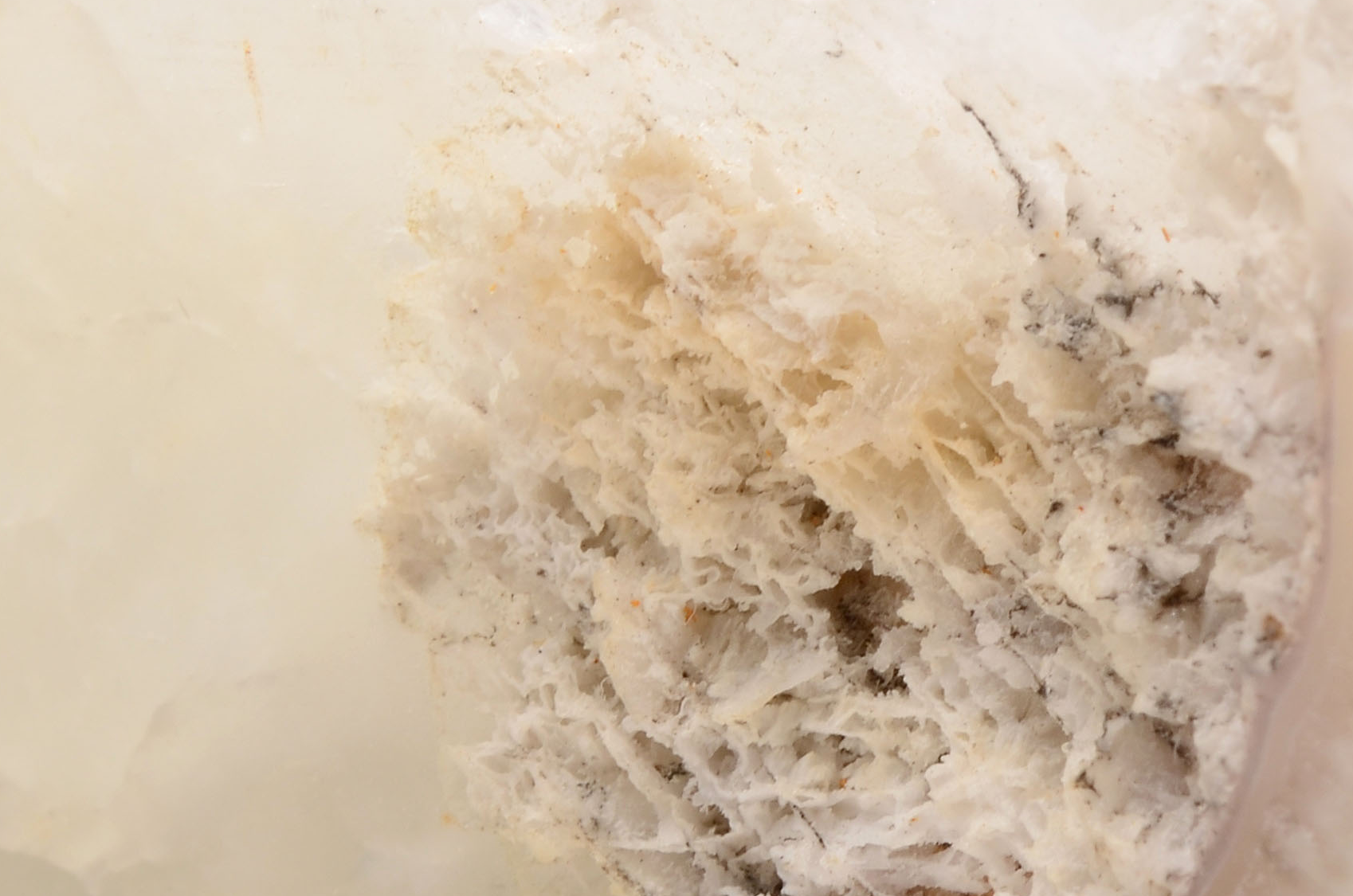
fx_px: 8982
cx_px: 626
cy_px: 791
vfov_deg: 5.7
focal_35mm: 239
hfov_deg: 8.6
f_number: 20
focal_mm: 55
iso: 100
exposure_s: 1/160
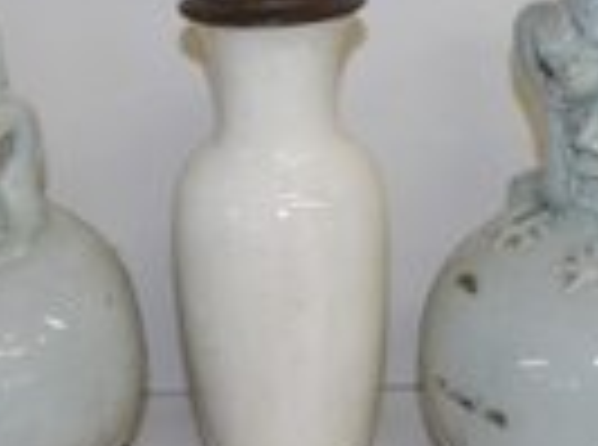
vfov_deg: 23.3
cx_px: 312
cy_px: 331
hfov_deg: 31.3
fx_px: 1068
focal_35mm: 62
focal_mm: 4.3
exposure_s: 1/60
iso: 200
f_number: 2.8
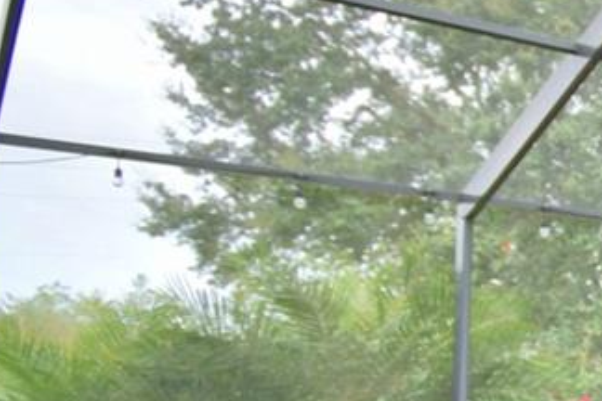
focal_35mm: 74
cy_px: 429
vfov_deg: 17.8
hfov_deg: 15.7
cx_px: 1403
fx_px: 1237
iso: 200
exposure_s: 1/200
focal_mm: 10
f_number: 4.5
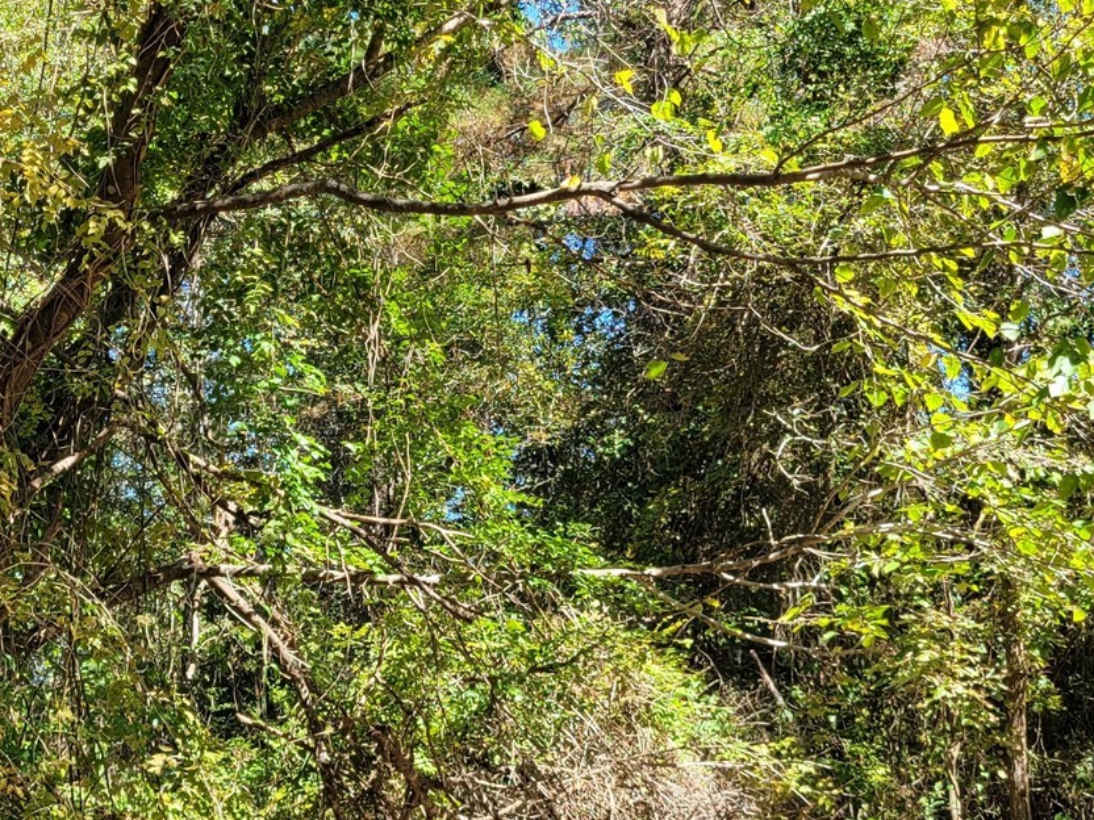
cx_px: 412
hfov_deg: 30.1
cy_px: 587
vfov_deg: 22.8
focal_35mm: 64
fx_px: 2023
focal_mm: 5.4
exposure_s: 1/522
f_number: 1.8
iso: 40
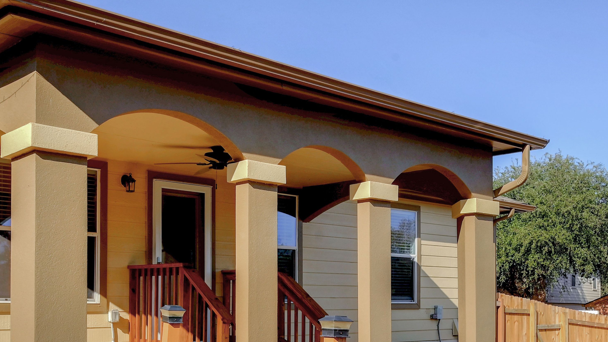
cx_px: 330
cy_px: 317
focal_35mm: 46
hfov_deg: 44.5
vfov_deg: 25.0
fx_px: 743
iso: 400
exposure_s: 1/800
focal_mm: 21.5
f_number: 11
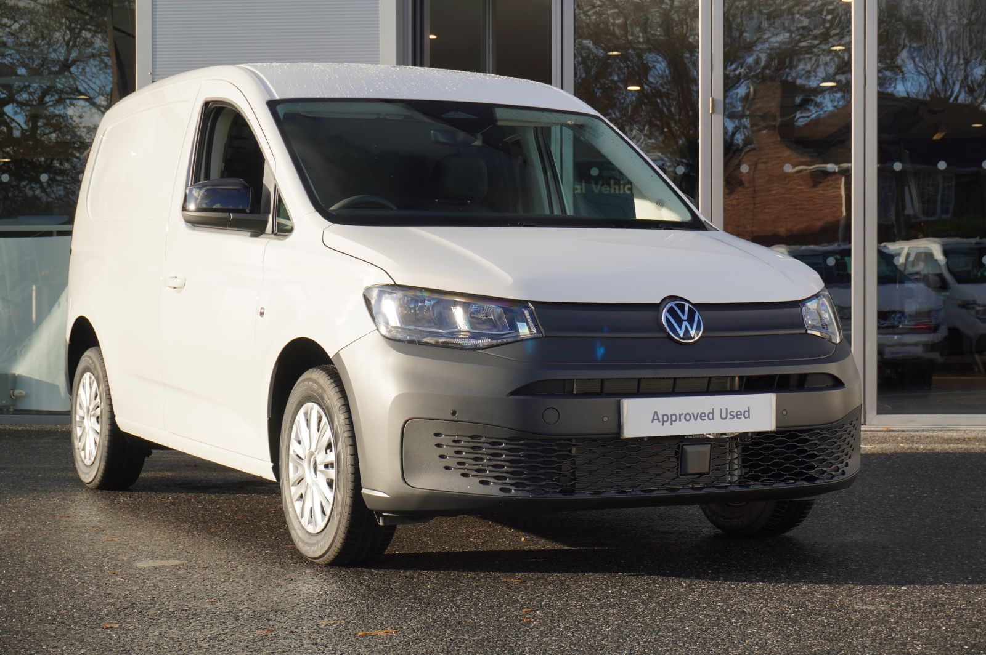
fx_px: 1806
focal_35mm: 66
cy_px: 328
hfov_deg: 30.5
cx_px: 493
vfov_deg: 20.6
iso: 100
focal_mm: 44
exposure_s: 1/125
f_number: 6.7
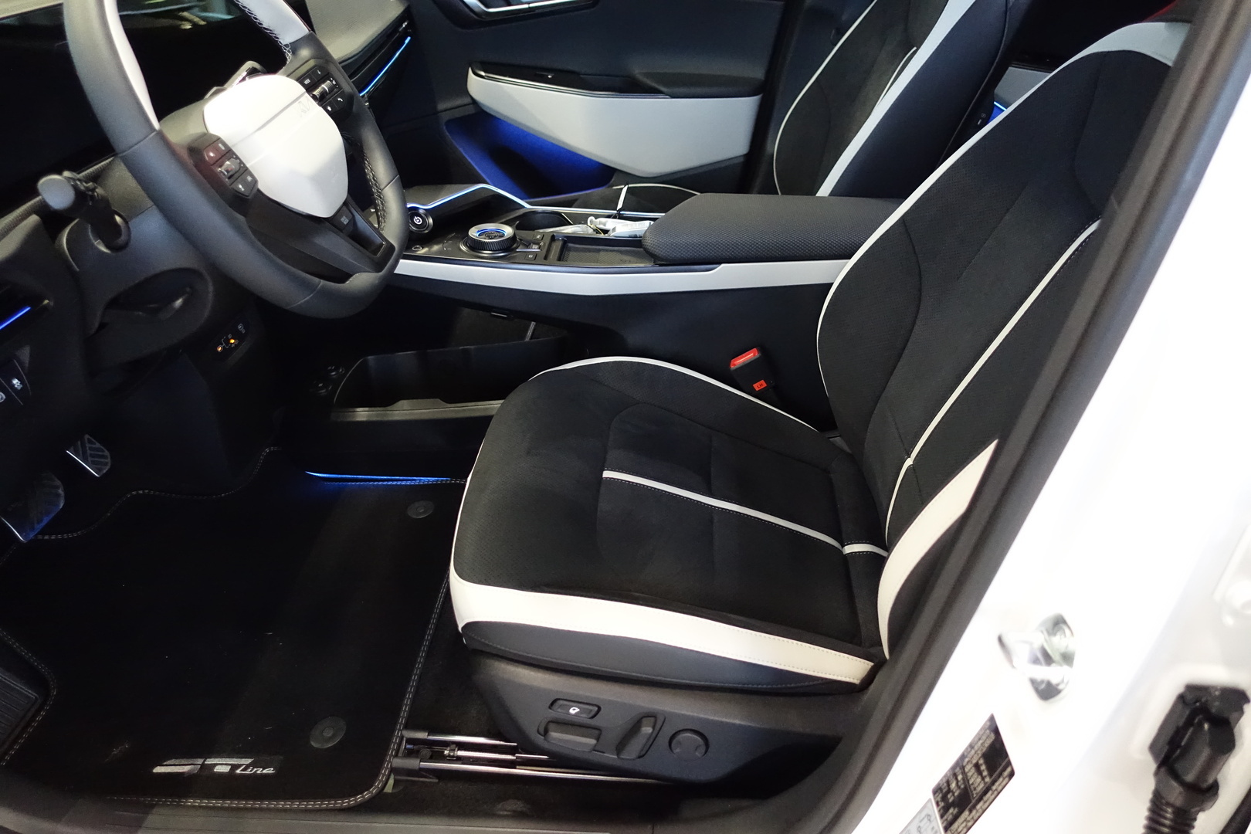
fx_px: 834
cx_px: 626
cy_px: 417
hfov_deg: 73.7
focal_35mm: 24
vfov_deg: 53.1
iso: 3200
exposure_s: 1/125
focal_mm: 8.8
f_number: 1.8
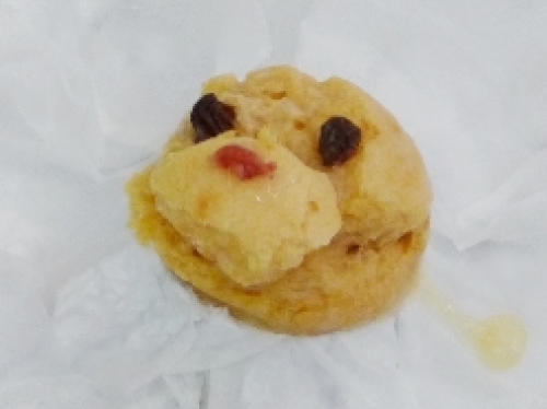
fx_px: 1437
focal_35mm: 91
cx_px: 274
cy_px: 204
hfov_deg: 21.6
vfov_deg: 16.2
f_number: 4.5
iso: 200
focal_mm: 11.3
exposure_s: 1/40
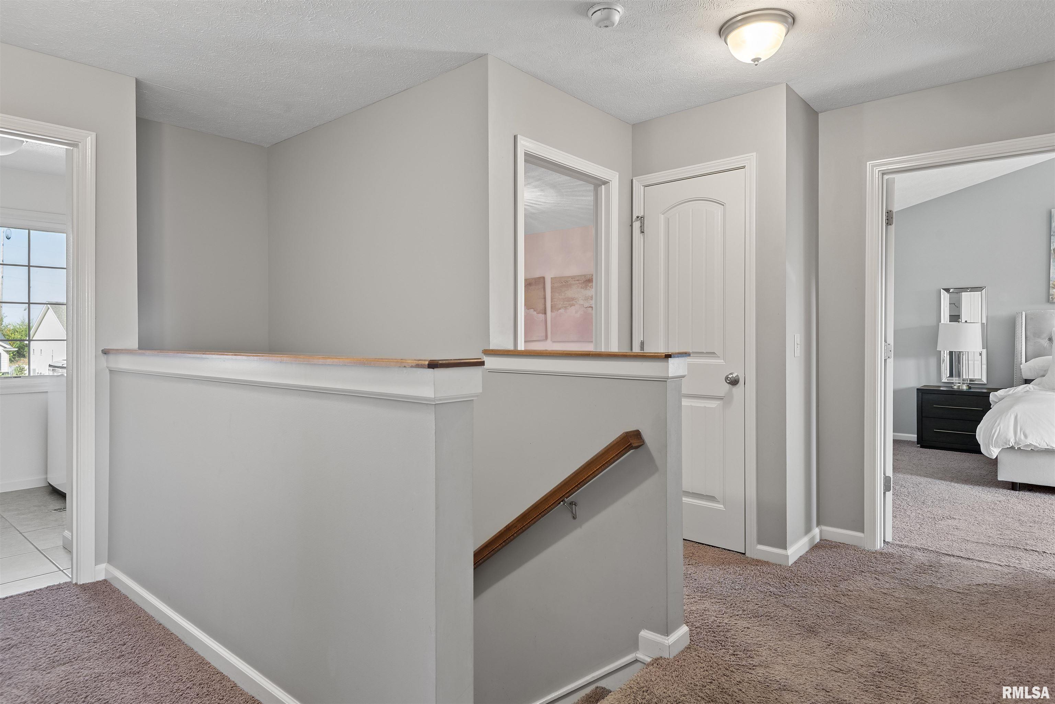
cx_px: 528
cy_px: 352
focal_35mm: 21
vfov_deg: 59.5
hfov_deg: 81.2
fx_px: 616
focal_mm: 21
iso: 250
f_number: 8
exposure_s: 1.3
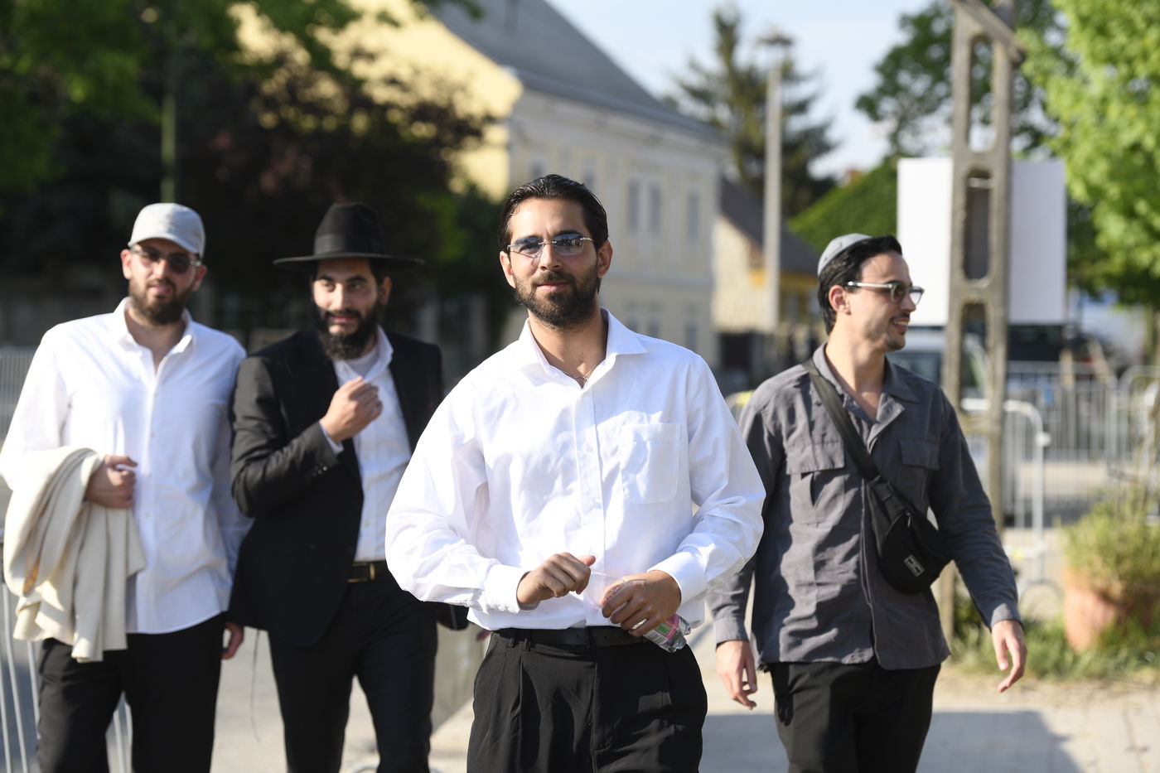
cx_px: 580
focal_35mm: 105
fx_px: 3383
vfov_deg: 13.0
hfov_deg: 19.5
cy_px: 386
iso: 80
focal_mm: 105
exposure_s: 1/400
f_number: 3.5
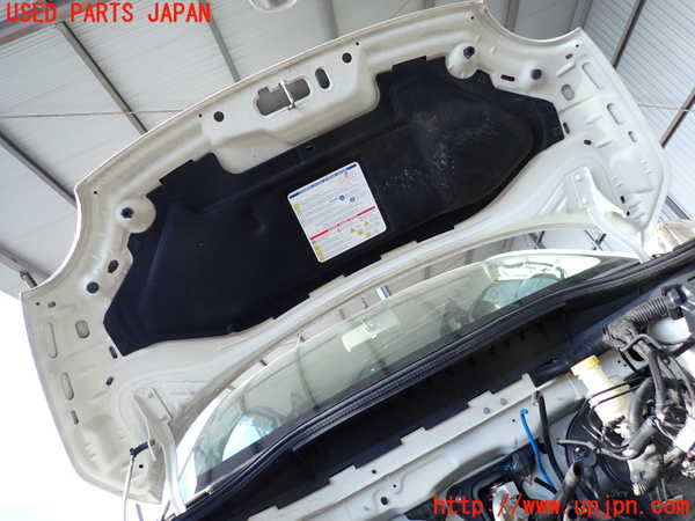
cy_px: 260
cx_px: 348
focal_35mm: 25
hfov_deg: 69.4
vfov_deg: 54.9
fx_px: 502
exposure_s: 1/125
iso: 100
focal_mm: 4.5
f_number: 2
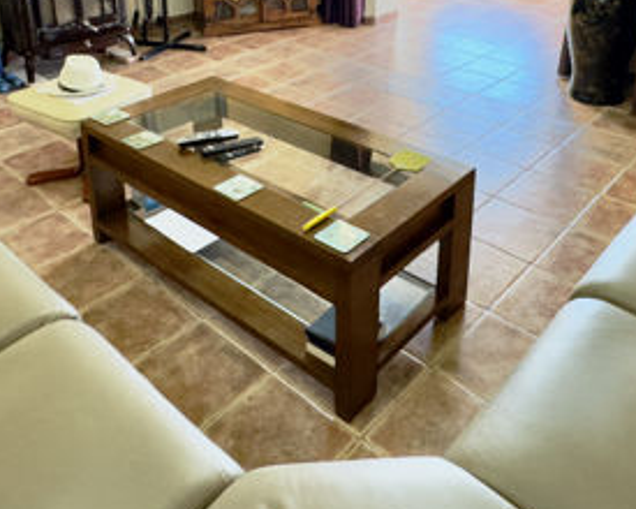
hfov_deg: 51.5
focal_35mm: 35
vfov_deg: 39.0
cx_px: 316
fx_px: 659
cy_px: 42
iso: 160
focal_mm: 2.22
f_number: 2.2
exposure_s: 1/50
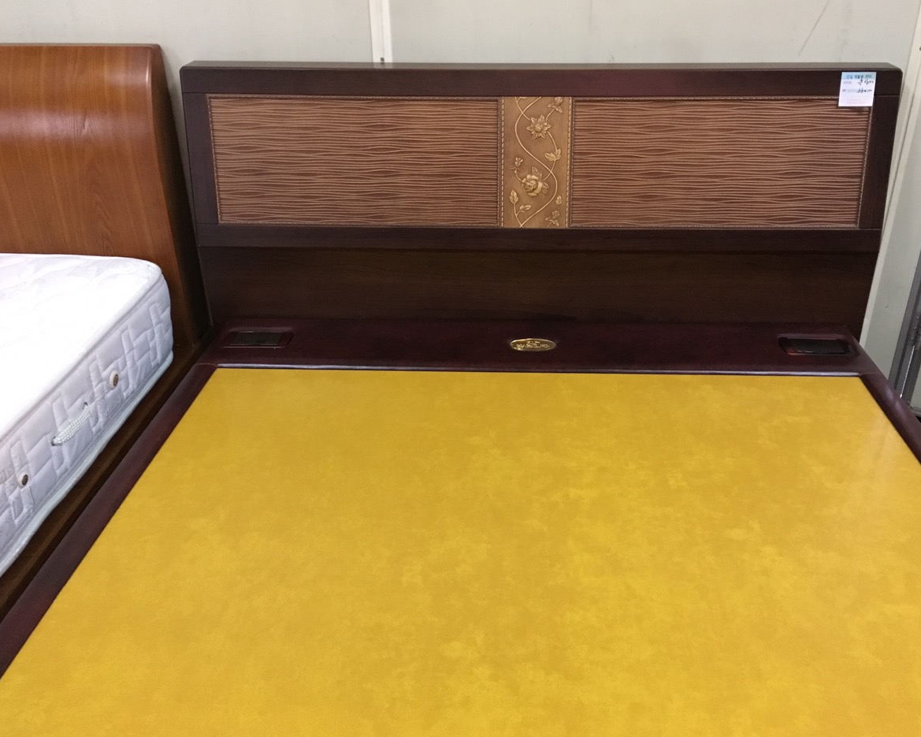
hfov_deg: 57.1
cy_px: 372
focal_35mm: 31
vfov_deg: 47.1
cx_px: 499
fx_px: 845
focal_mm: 4.15
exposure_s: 1/15
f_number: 2.2
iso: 250
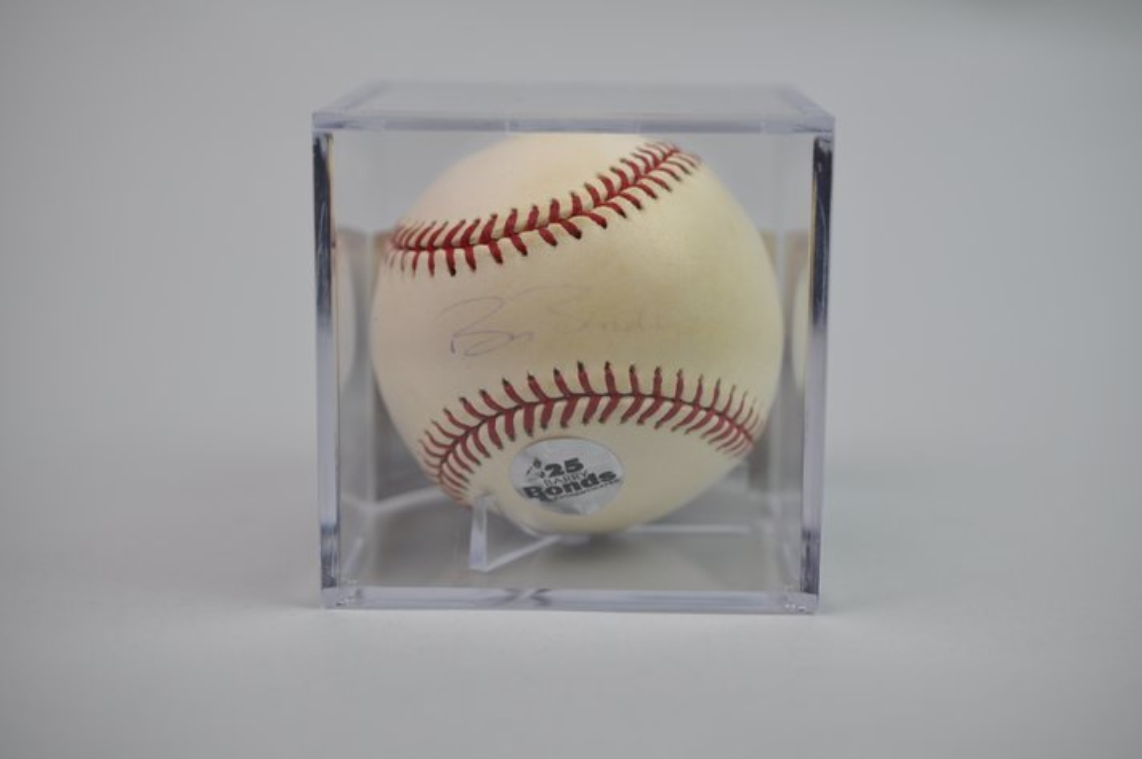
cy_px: 380
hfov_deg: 33.4
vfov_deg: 22.6
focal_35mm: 60
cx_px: 571
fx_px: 1901
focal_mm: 40
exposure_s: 1/60
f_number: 4
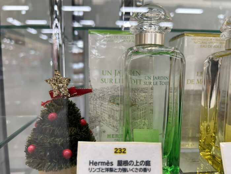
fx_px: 174
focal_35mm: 26
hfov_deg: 67.3
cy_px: 87
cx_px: 116
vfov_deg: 53.1
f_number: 1.5
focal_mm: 5.7
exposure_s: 1/100
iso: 64
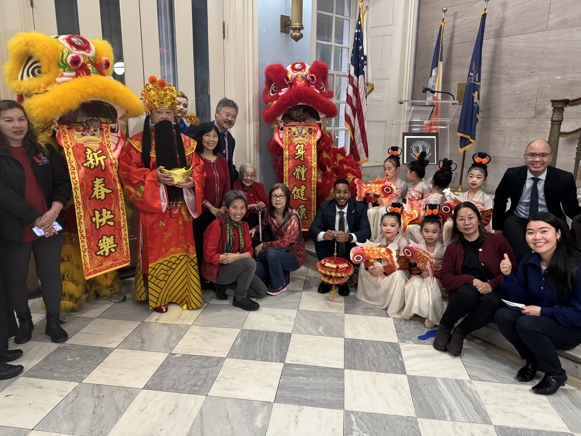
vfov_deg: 56.8
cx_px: 290
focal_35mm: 24
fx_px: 403
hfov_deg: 71.6
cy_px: 218
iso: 800
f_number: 1.78
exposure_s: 1/40
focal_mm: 6.76
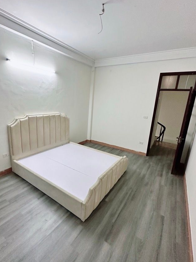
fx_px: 128
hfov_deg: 74.5
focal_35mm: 17
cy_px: 130
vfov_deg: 91.0
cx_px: 87
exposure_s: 1/100
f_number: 2.2
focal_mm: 2.22
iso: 320
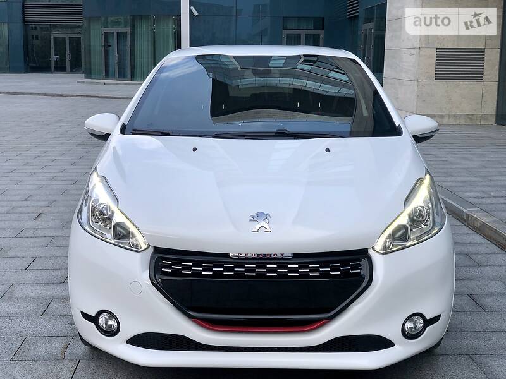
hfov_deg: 36.8
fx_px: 760
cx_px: 253
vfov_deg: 28.0
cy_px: 190
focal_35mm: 52
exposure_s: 1/276
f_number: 2.4
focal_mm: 6
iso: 16
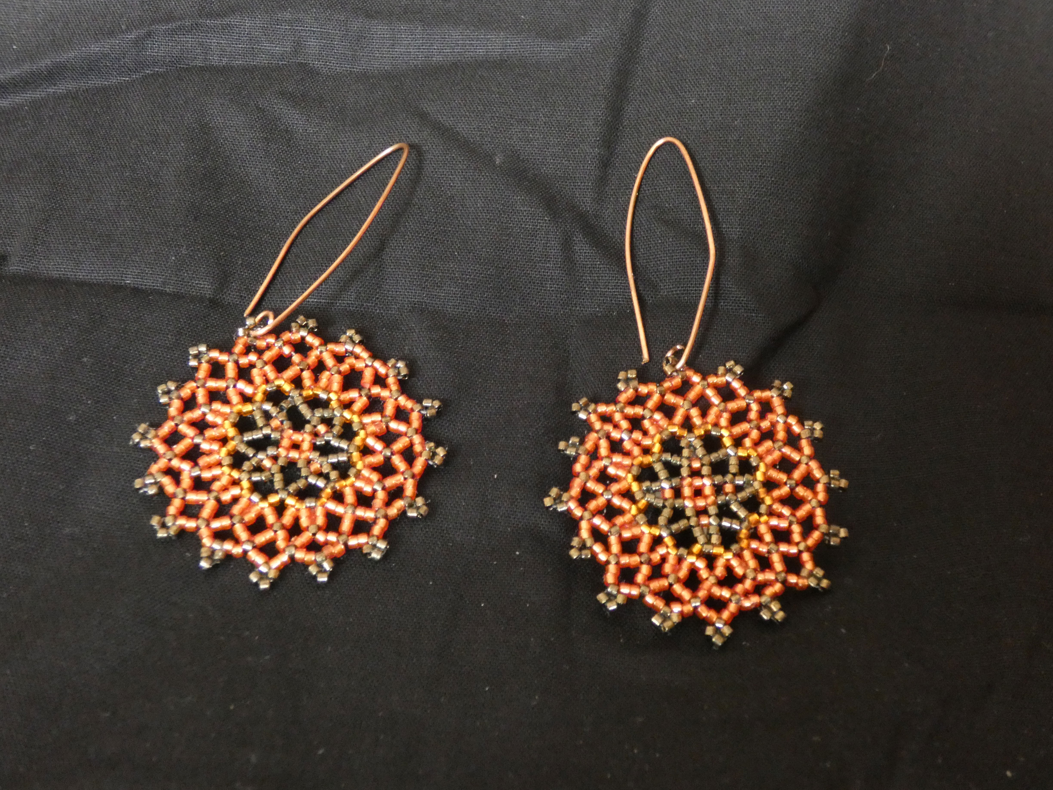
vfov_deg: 36.8
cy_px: 395
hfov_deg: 47.9
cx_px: 526
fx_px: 1186
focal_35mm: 39
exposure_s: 1/5
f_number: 3.6
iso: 1600
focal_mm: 7.1
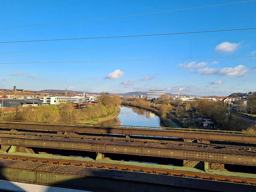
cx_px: 128
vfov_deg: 53.1
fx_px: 192
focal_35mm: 26
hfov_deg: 67.3
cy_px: 96
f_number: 1.8
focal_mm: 5.4
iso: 50
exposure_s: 1/570
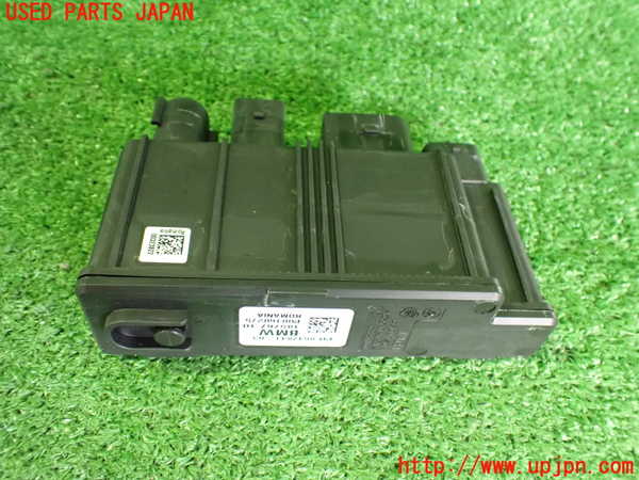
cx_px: 320
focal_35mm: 30
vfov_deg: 46.8
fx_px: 554
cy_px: 240
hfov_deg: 60.0
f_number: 2.3
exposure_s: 1/30
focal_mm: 5.4
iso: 1250
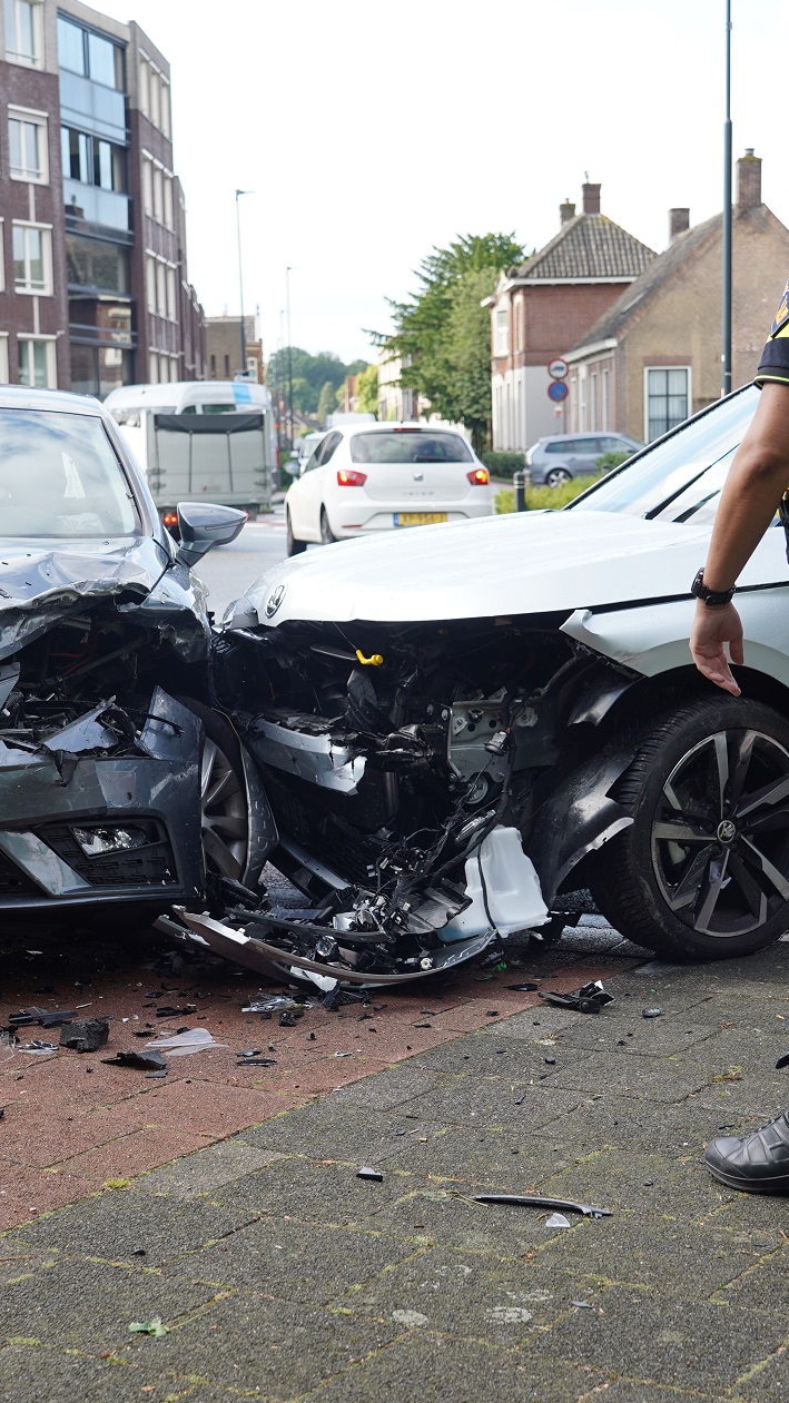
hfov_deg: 20.4
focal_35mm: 59
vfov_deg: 35.5
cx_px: 355
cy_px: 705
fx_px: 2195
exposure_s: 1/125
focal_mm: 37
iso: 100
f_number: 4.5
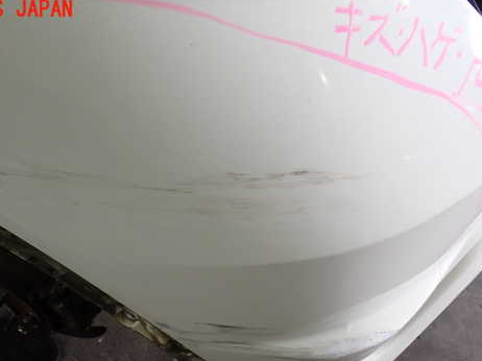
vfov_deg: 36.5
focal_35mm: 39
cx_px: 196
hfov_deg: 47.6
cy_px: 232
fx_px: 543
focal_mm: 5.4
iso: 200
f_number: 2.3
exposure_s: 1/100
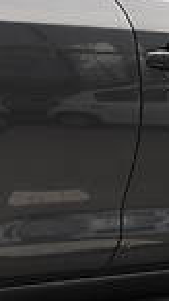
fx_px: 1372
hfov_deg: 6.7
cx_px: -216
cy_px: 96
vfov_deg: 12.5
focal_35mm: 172
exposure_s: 1/250
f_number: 8
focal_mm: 20
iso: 200
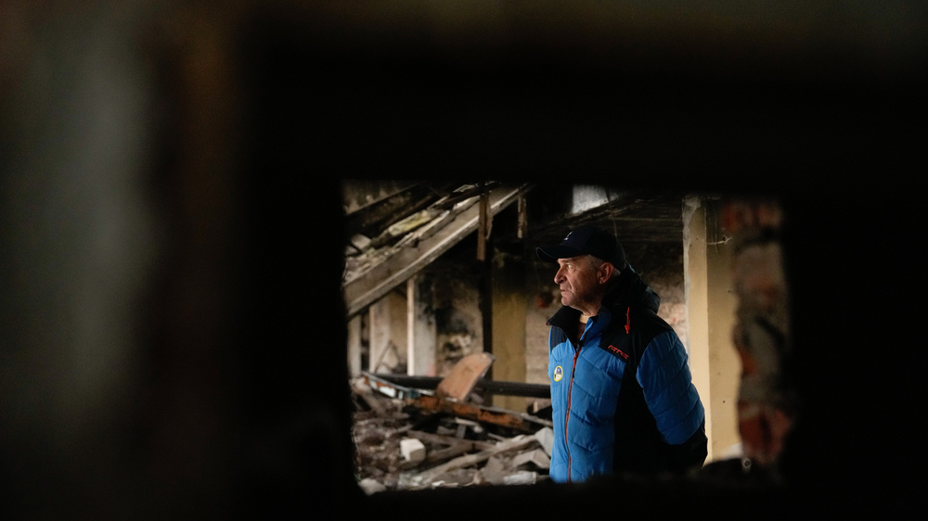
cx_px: 458
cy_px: 215
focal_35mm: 44
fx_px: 1082
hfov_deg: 46.4
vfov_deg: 27.0
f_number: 2.8
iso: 5000
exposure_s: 1/500
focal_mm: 41
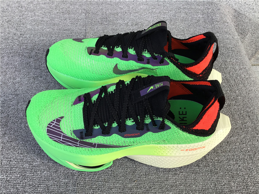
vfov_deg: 45.4
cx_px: 130
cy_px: 97
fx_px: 232
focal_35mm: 31
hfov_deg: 58.4
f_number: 2.4
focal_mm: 3.3
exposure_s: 1/103
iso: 25
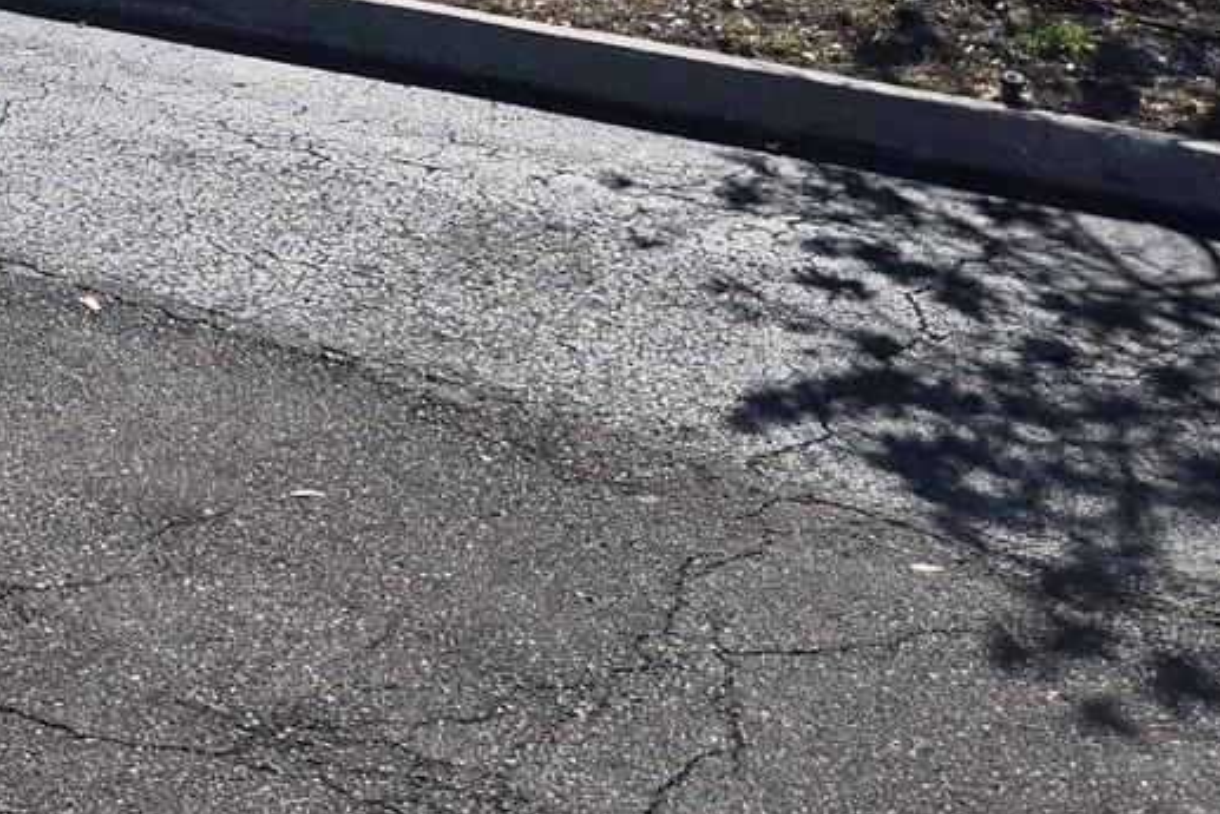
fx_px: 2508
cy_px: -446
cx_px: -182
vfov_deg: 16.6
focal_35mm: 74
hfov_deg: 25.1
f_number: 1.8
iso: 25
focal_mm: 5.4
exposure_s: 1/2359
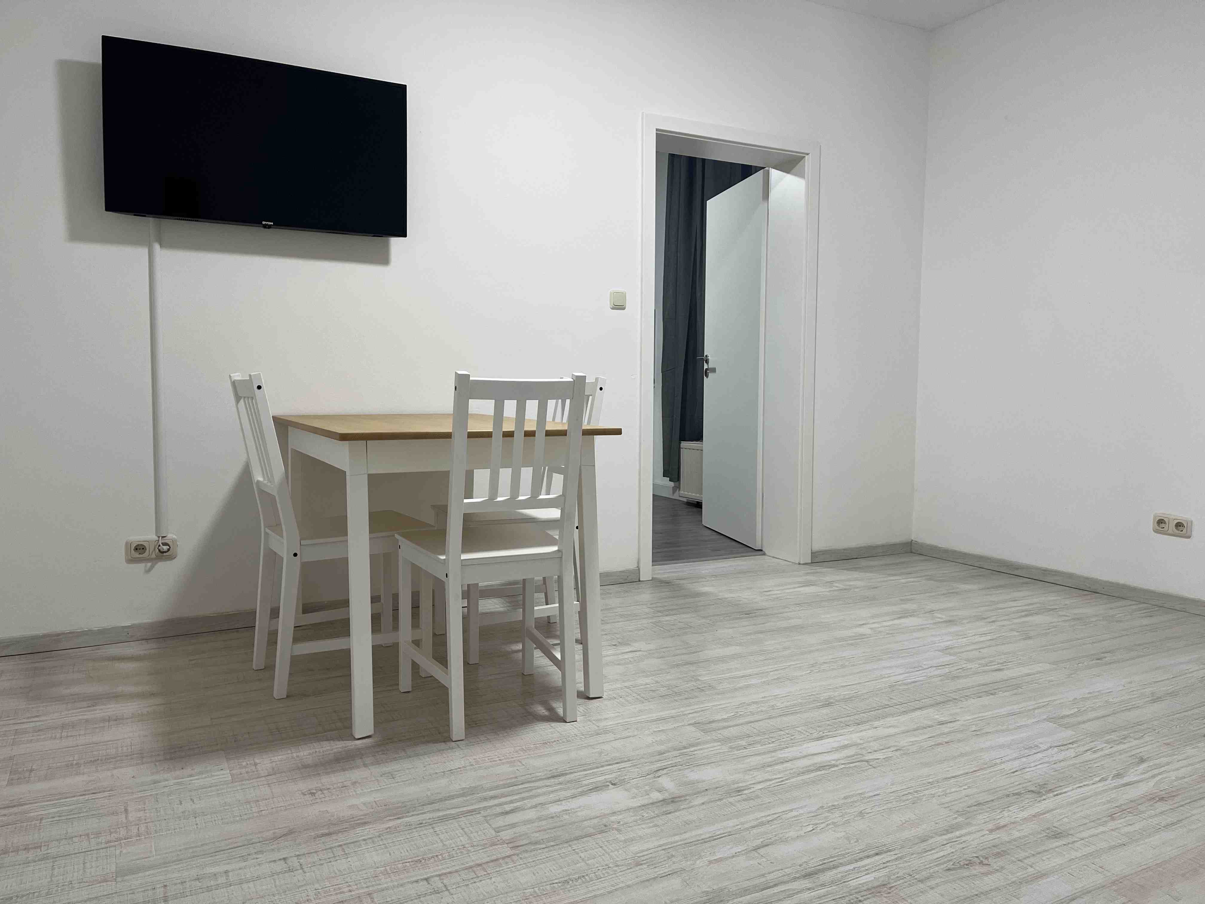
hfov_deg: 67.3
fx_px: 905
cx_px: 602
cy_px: 452
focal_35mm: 26
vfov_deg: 53.1
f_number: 1.6
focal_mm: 5.1
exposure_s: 1/100
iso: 125
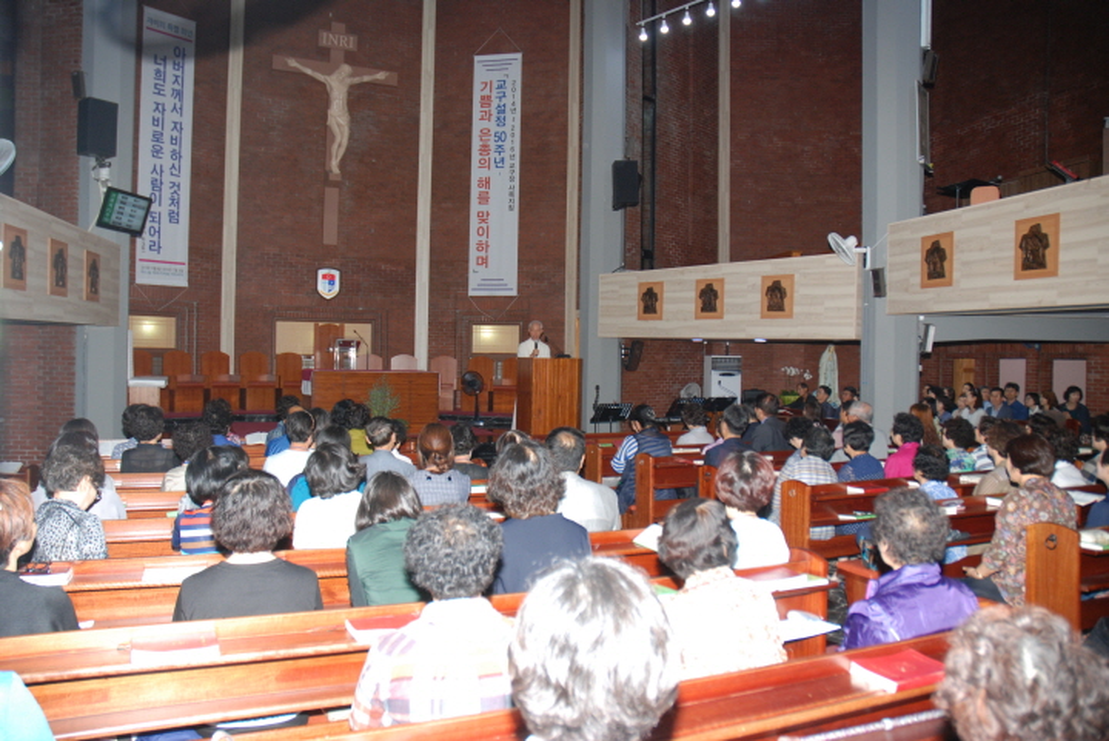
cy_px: 370
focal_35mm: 27
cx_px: 554
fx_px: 832
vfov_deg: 48.0
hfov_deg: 67.4
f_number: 4.5
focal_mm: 18
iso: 400
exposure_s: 1/60
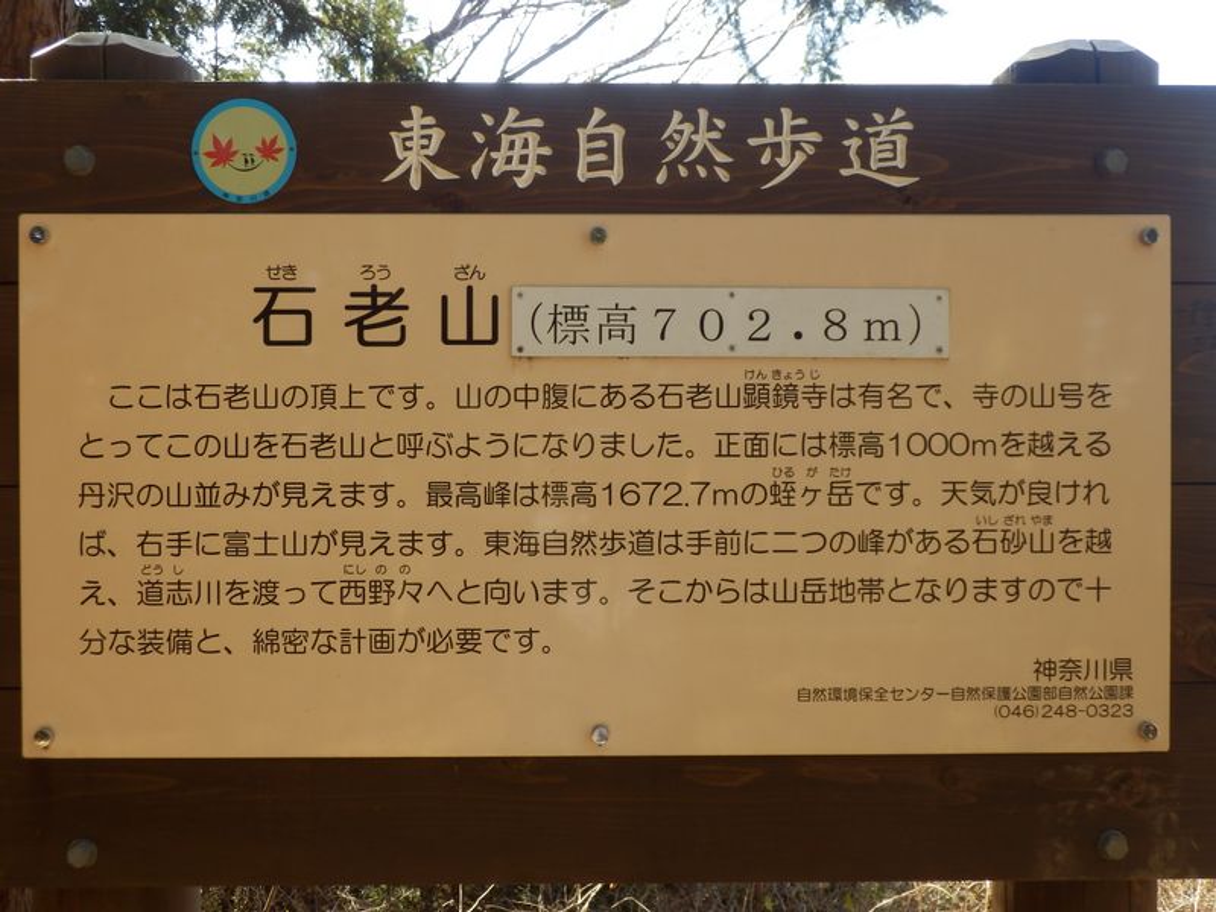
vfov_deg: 34.3
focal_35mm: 42
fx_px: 1475
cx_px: 608
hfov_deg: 44.8
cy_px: 456
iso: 80
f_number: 4
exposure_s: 1/80
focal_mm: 7.4
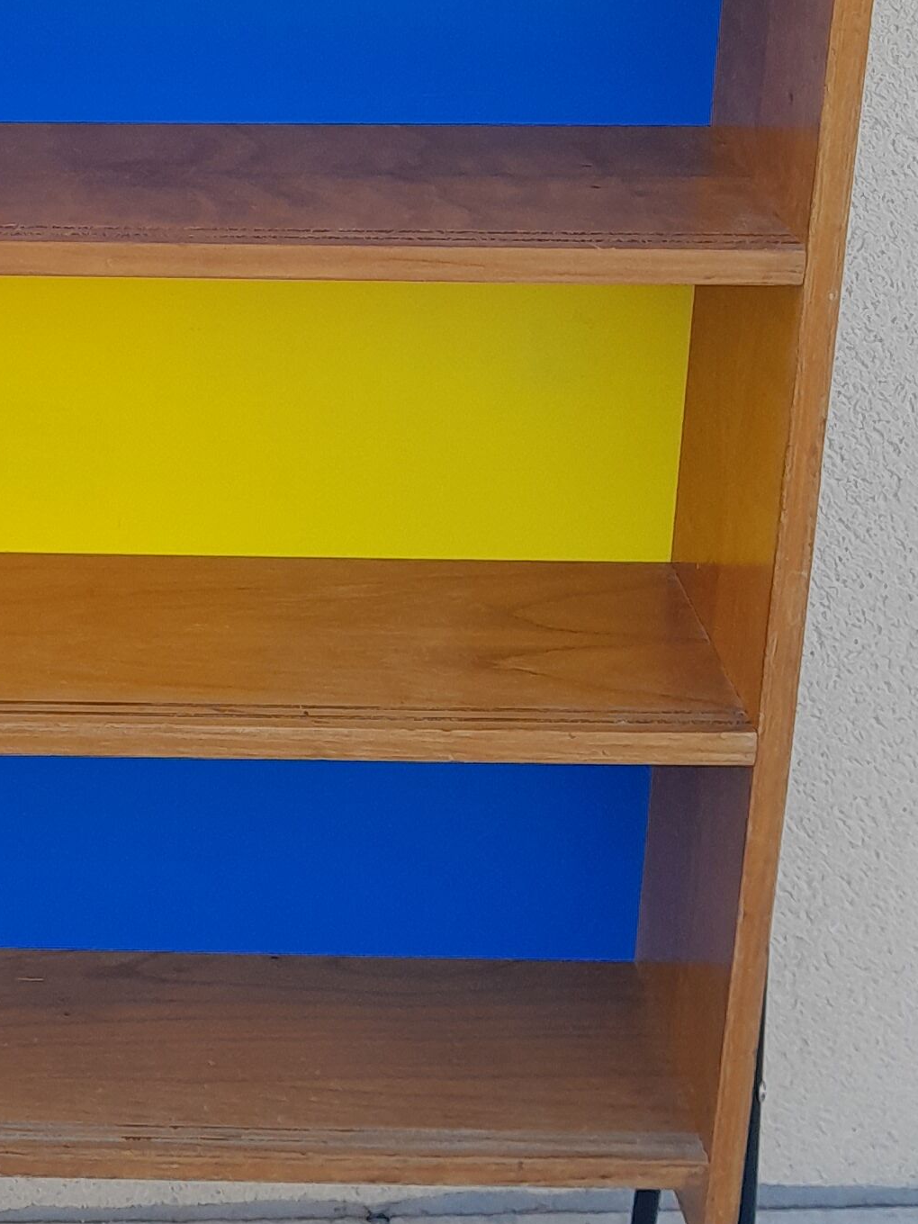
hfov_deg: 17.9
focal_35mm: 78
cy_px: 105
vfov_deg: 24.3
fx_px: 2758
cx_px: -203
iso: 40
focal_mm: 3.98
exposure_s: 1/120
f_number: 1.8
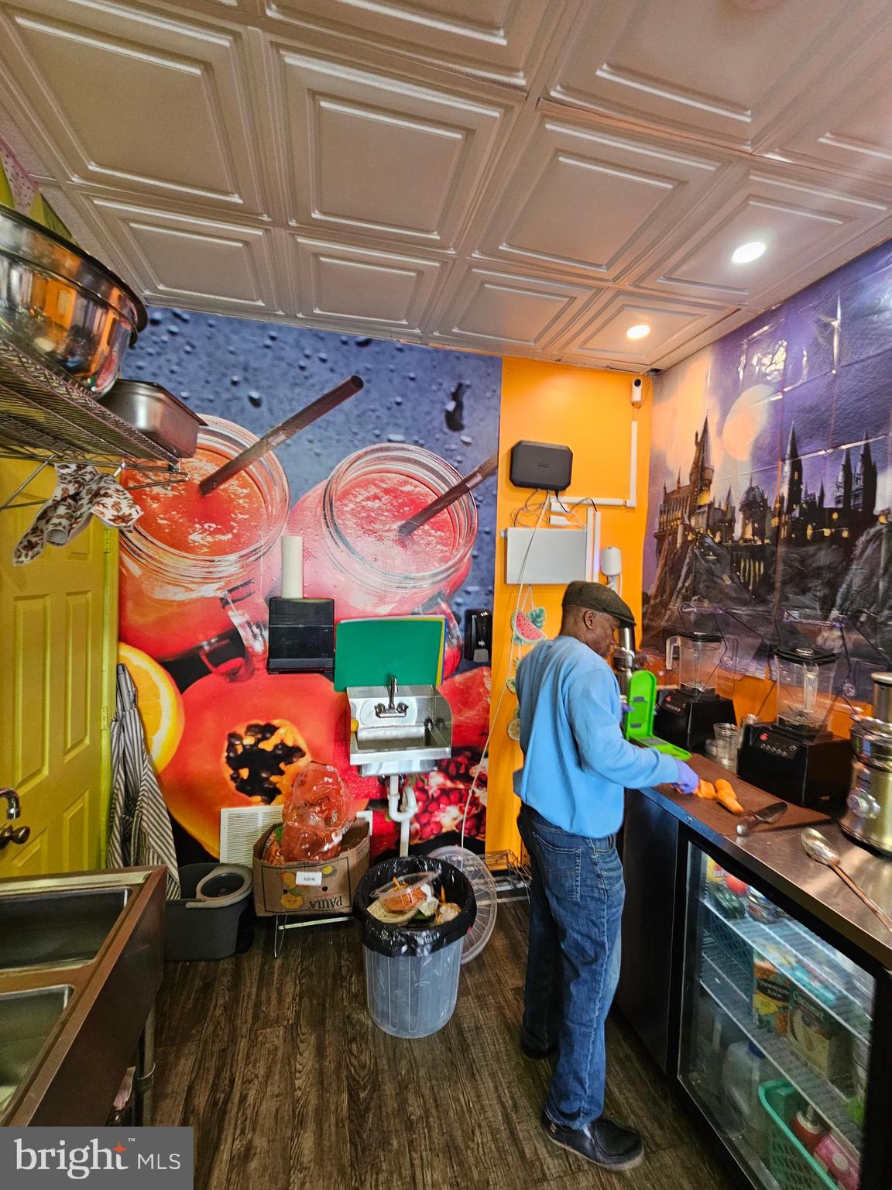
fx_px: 447
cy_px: 595
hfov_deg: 89.9
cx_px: 446
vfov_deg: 106.2
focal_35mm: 13
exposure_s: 1/60
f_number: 2.2
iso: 200
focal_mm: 2.2
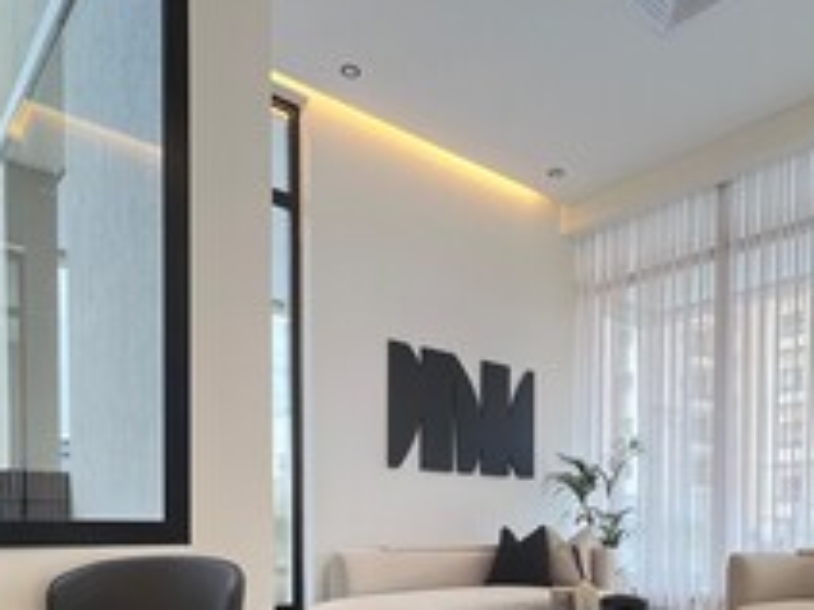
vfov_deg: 45.0
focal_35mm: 28
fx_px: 658
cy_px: 554
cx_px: 455
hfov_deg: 63.2
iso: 160
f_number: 1.8
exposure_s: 1/50
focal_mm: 1.57
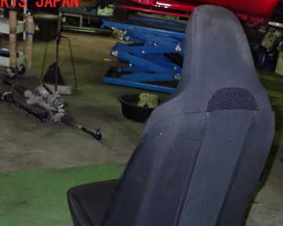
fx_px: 410
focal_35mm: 49
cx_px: 172
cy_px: 169
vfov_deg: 30.3
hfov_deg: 37.9
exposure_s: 1/30
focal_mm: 5.4
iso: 1250
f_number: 6.3
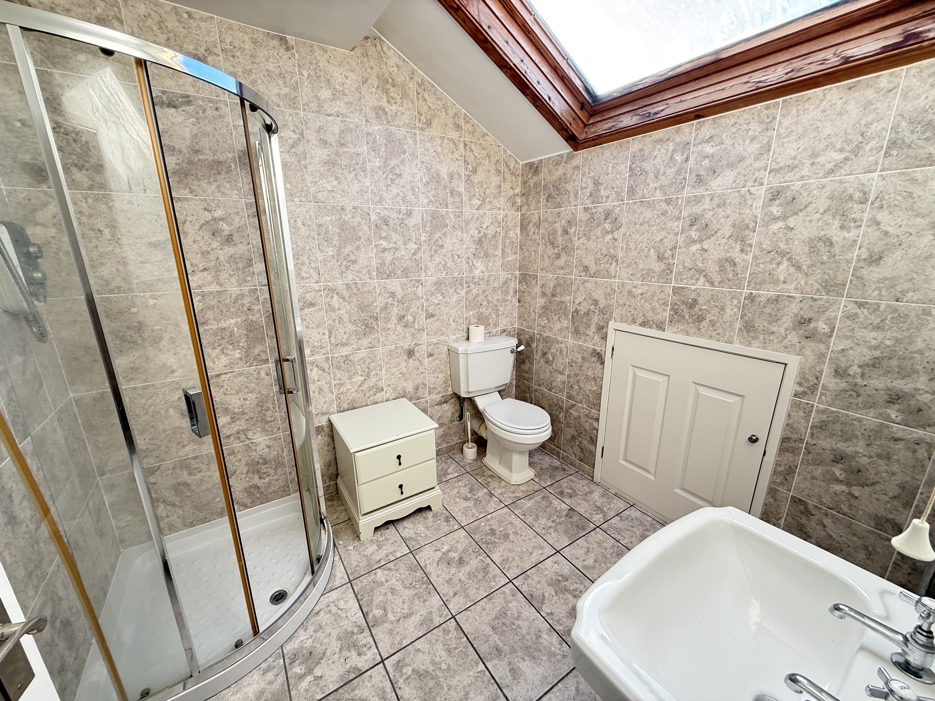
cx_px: 468
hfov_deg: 102.1
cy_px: 350
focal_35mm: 14
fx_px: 378
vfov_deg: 85.7
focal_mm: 2.22
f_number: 2.2
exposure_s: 1/99
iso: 80
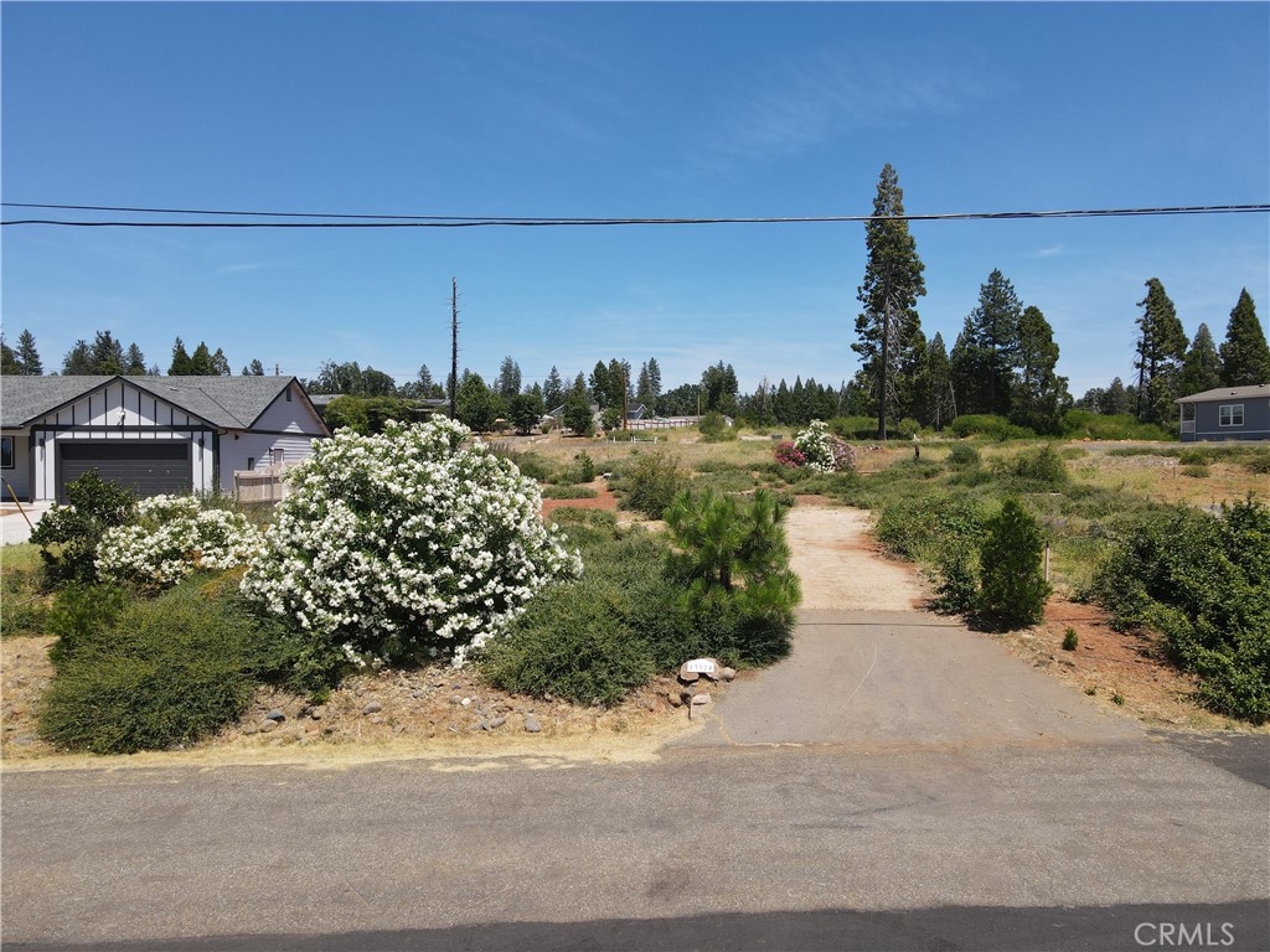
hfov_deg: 71.6
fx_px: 881
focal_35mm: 24
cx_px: 635
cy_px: 476
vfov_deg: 56.8
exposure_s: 1/640
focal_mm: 4.5
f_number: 2.8
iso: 100
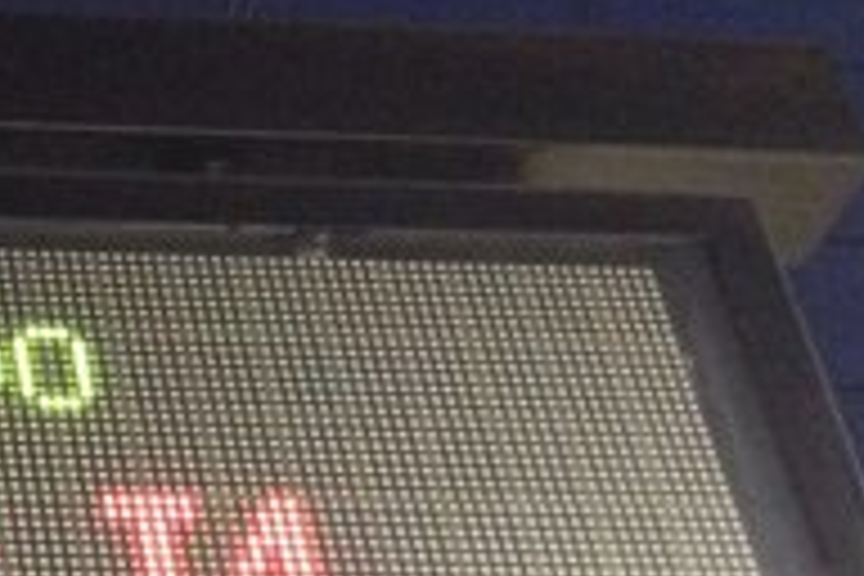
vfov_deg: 11.0
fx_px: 2952
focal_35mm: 123
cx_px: -378
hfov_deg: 15.5
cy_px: 637
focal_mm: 3.3
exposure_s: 1/15
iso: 320
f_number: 2.4
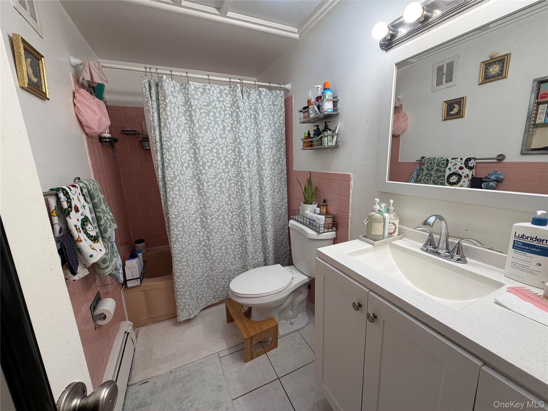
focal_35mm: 14
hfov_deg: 102.1
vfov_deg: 85.7
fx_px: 222
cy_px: 206
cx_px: 274
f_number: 2.2
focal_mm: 2.22
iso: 100
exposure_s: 1/120
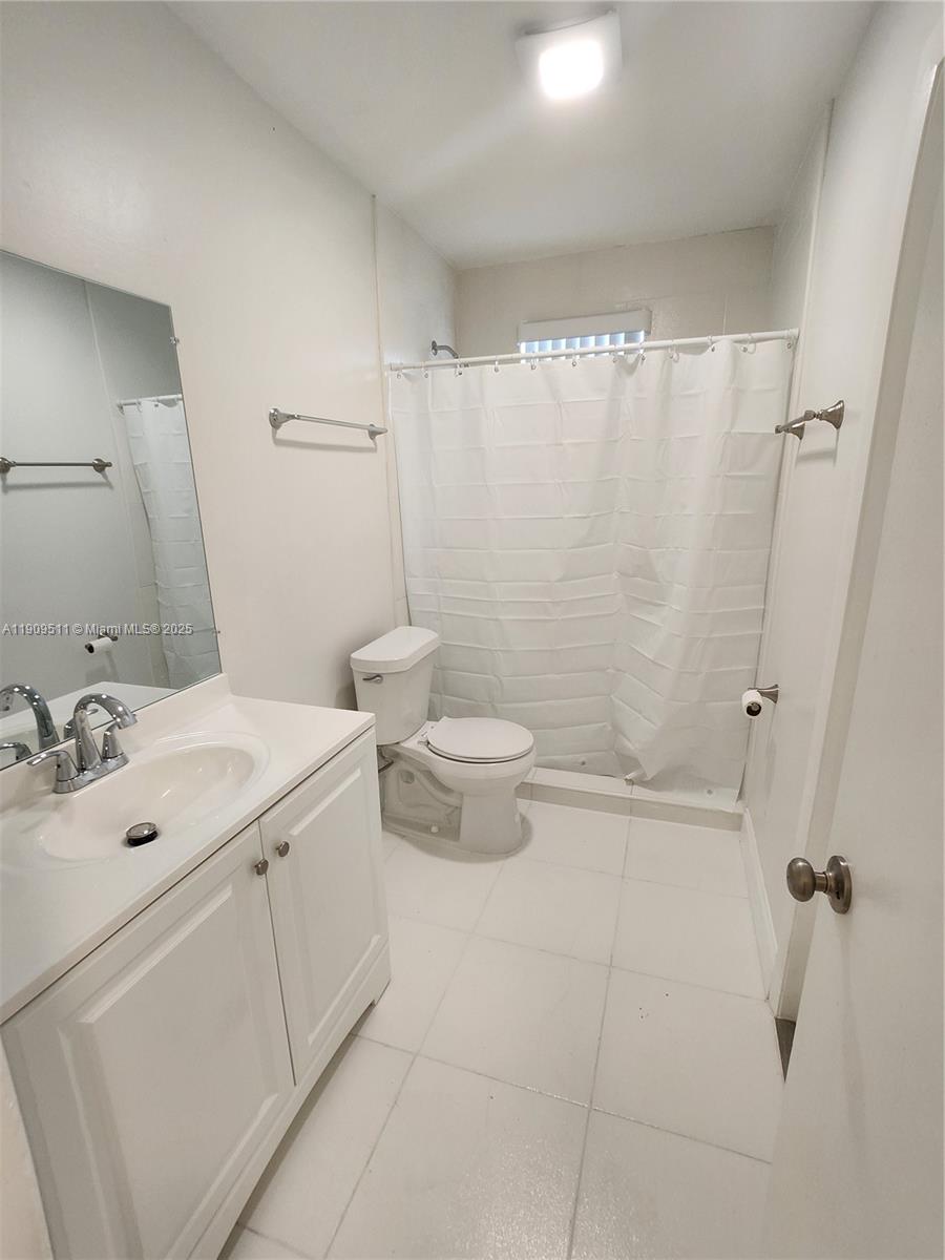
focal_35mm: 13
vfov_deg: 106.2
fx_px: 473
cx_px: 472
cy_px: 630
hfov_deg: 89.9
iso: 125
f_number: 2.2
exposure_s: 1/60
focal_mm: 1.7
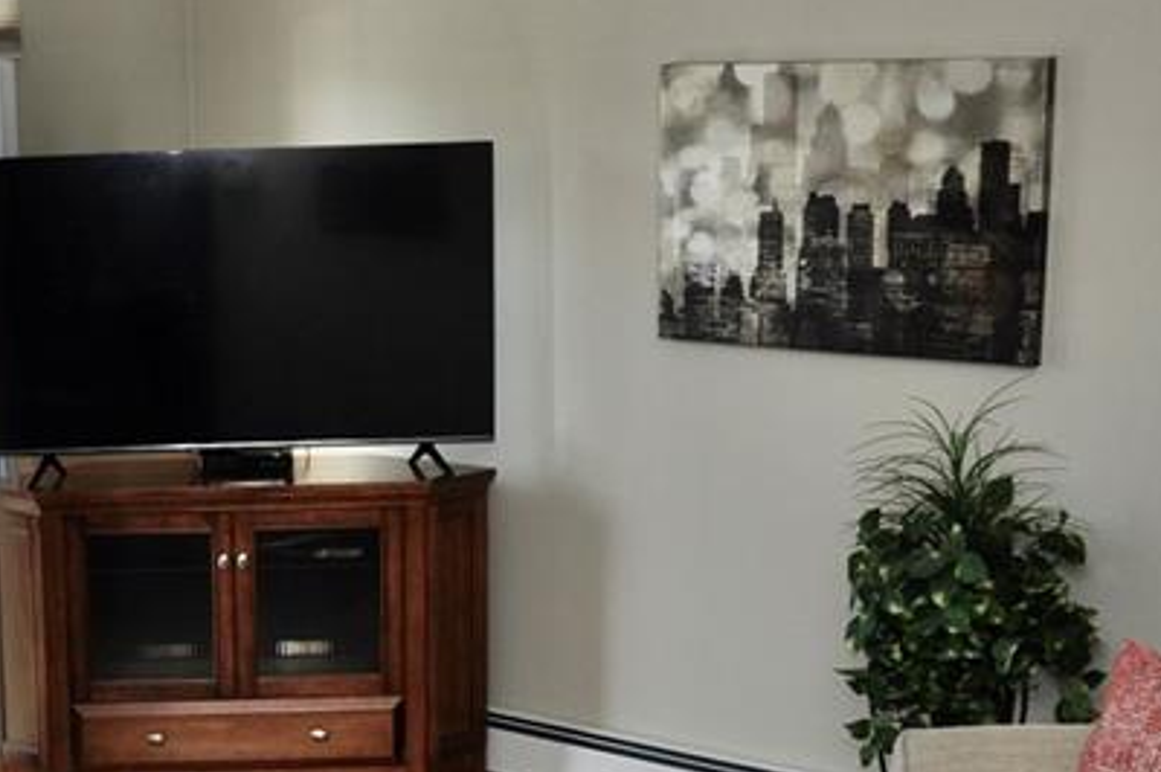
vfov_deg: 19.3
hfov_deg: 27.9
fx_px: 2223
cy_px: 697
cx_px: 65
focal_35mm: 69
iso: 200
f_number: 7.1
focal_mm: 18
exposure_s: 1/100
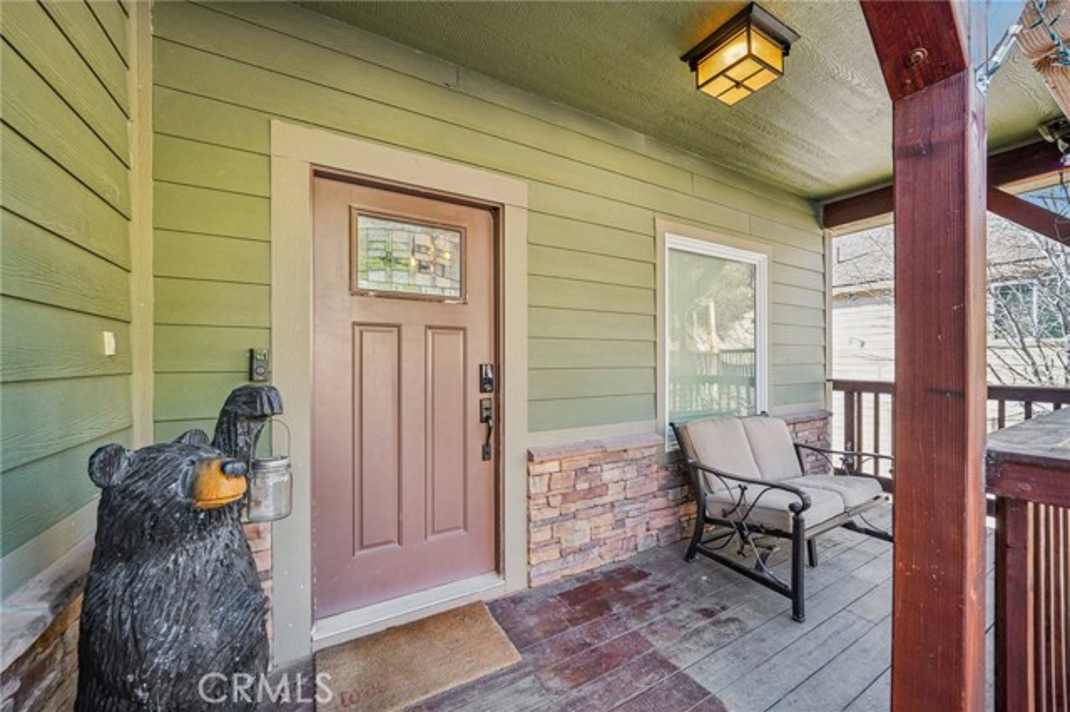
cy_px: 356
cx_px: 535
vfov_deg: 85.4
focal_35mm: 13
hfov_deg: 108.4
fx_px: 386
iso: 400
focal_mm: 13
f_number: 8
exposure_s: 1/25
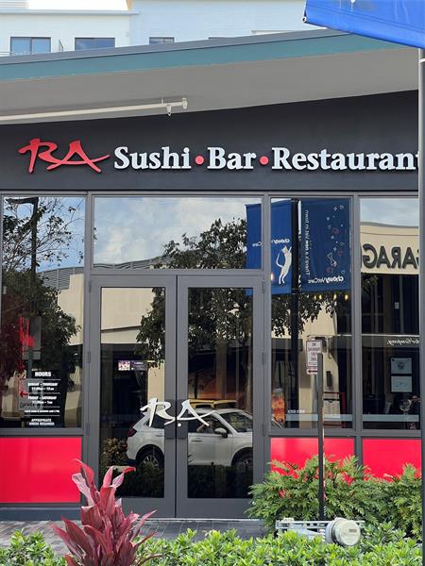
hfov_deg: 19.1
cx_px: 212
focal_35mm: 77
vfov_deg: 25.3
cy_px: 283
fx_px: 1260
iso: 40
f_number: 2.8
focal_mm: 9
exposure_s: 1/99
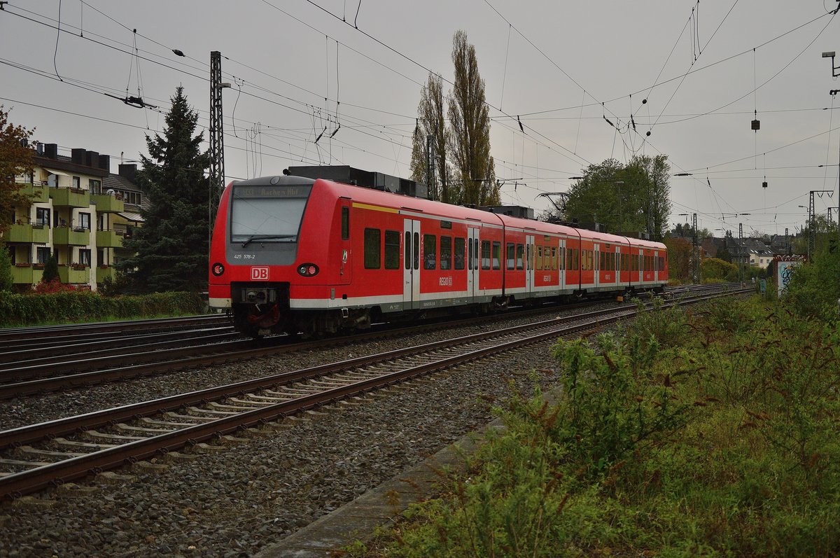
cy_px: 279
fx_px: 1223
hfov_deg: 37.9
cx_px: 420
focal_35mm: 52
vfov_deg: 25.7
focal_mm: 35
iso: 400
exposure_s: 1/640
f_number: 5
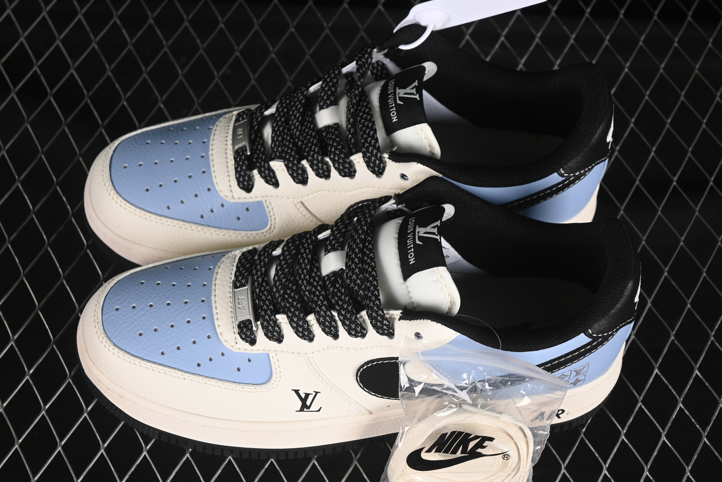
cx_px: 358
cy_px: 242
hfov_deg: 26.6
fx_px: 1524
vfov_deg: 18.0
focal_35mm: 76
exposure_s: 1/80
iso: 160
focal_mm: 50
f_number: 7.1
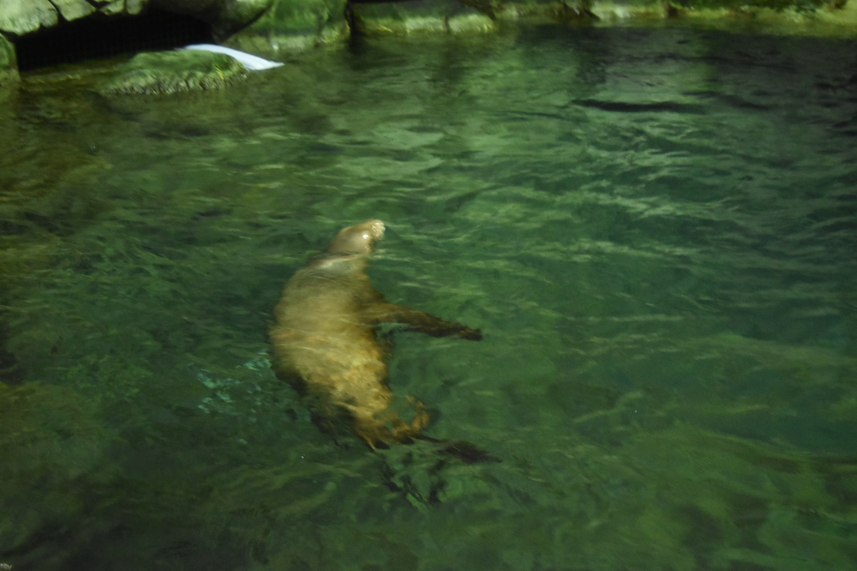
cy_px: 286
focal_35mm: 82
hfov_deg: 24.6
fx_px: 1964
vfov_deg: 16.6
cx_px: 428
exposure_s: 1/40
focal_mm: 55
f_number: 5.6
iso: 3200
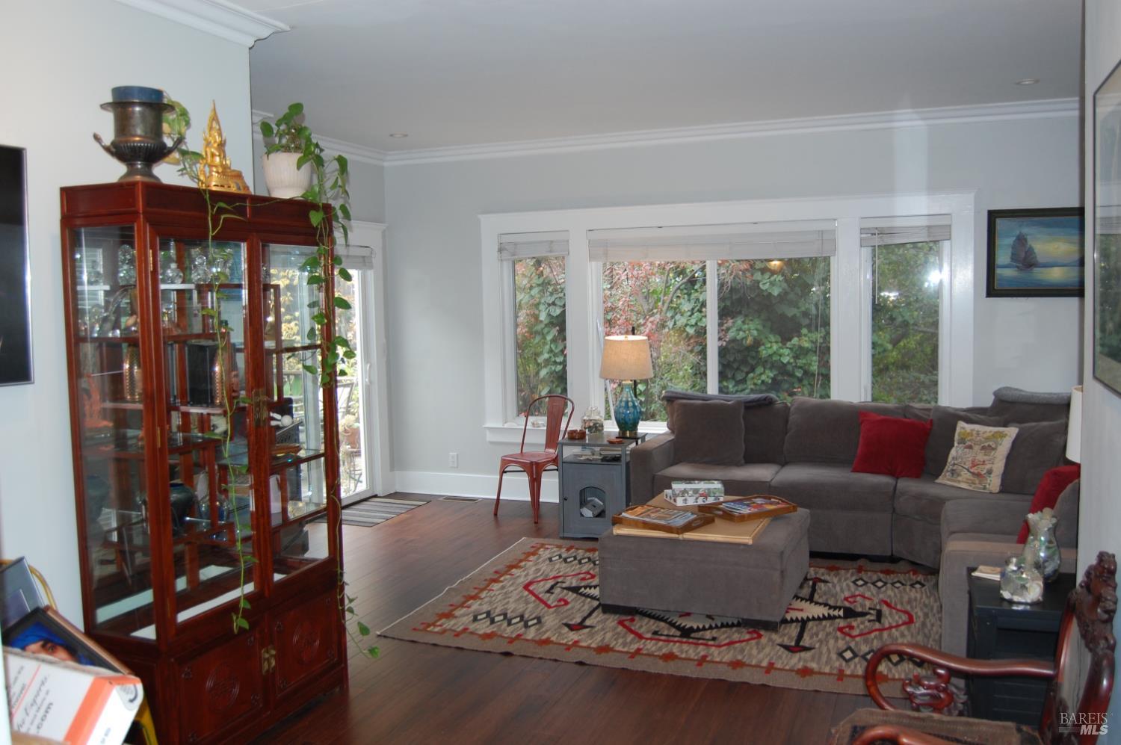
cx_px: 560
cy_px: 372
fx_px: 933
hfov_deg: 62.0
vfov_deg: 43.5
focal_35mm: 30
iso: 400
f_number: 3.8
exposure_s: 1/60
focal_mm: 20
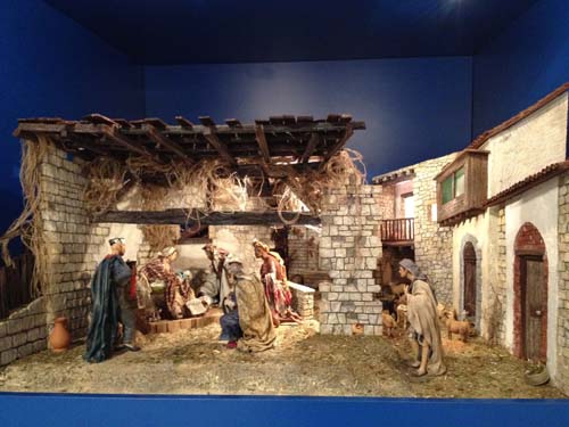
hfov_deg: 52.6
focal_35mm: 35
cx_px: 284
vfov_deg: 40.7
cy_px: 214
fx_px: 575
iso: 500
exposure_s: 1/15
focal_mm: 4.28
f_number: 2.4
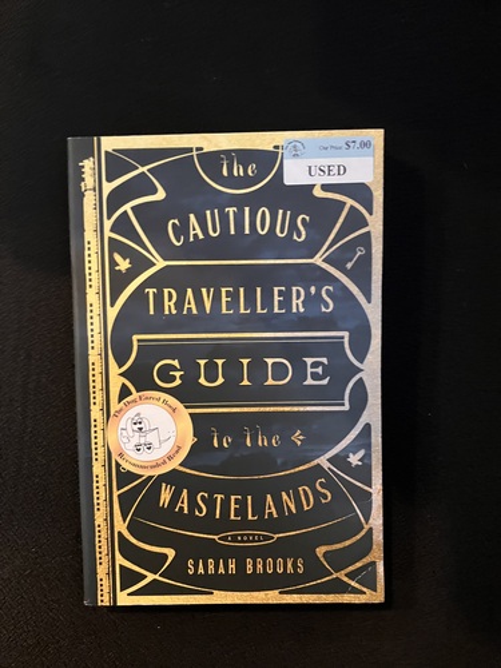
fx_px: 540
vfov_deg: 63.4
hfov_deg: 49.7
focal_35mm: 28
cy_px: 334
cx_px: 250
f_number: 1.8
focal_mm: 3.99
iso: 640
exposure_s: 1/24
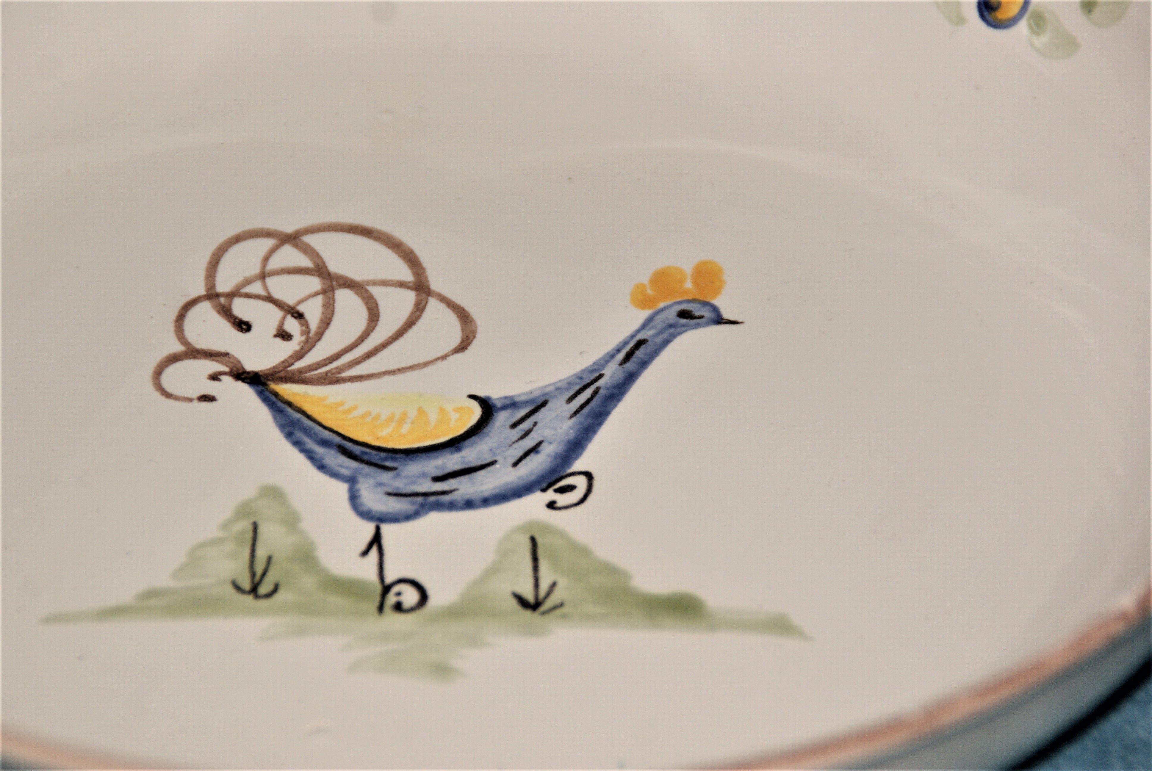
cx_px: 576
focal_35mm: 180
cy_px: 386
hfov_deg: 11.4
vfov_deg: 7.7
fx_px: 5767
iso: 400
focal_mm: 120
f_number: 6.3
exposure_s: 1/125
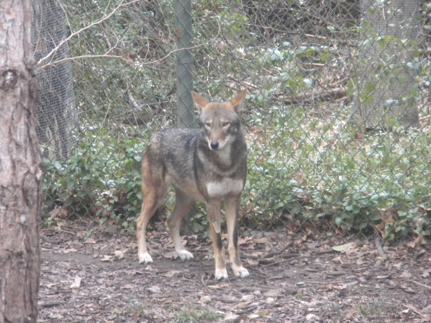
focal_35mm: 260
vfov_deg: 5.7
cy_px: 162
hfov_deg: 7.6
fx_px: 3237
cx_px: 216
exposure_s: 1/187
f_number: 5.3
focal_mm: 46.2
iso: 800
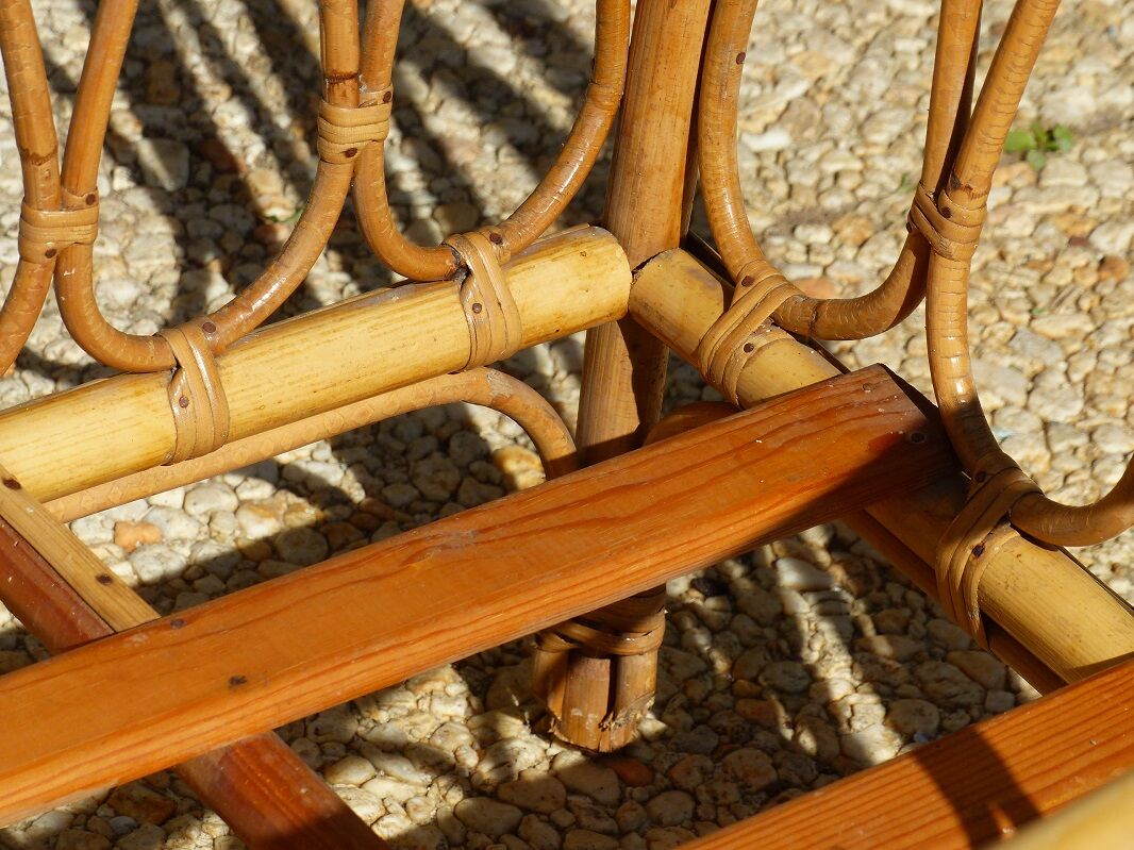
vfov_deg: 7.2
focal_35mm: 207
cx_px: 567
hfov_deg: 9.6
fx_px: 6780
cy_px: 425
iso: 100
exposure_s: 1/1600
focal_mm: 37.3
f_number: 4
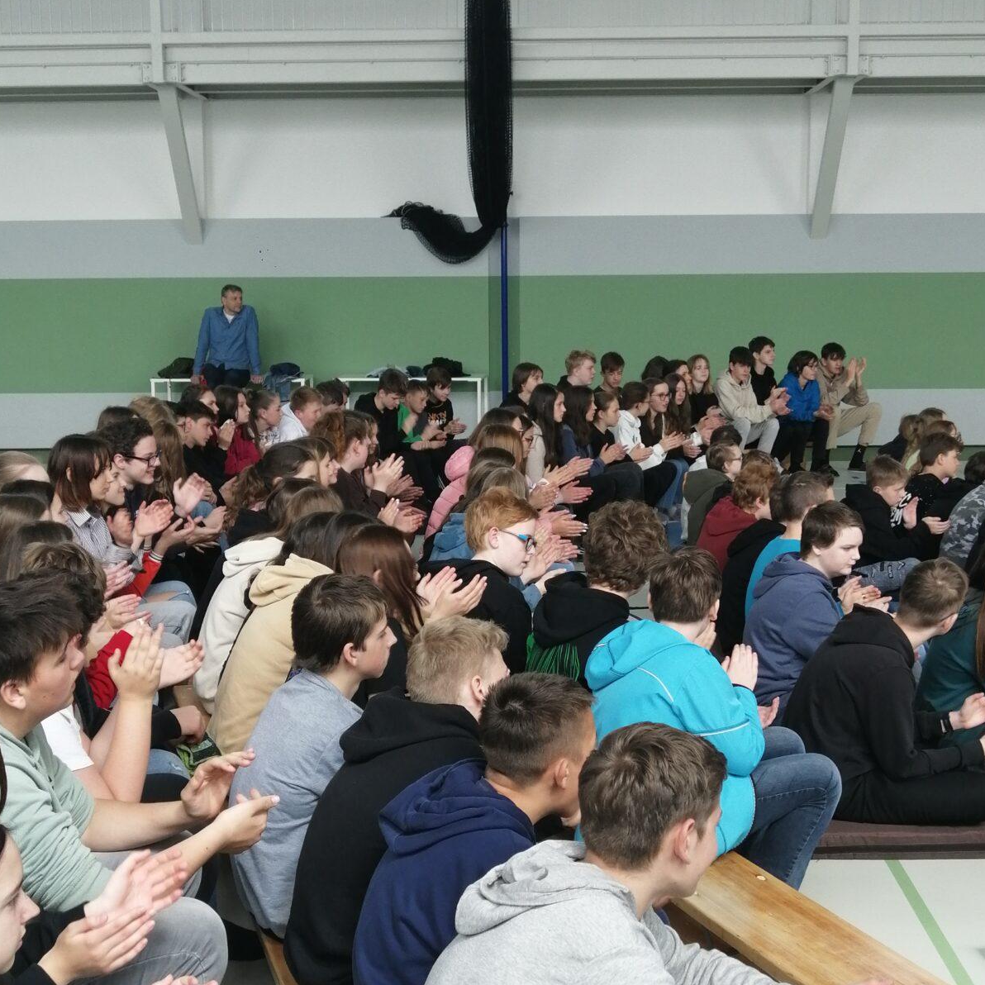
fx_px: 1642
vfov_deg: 33.3
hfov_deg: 33.4
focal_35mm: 51
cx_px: 492
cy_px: 563
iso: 64
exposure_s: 1/100
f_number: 1.8
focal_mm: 3.88
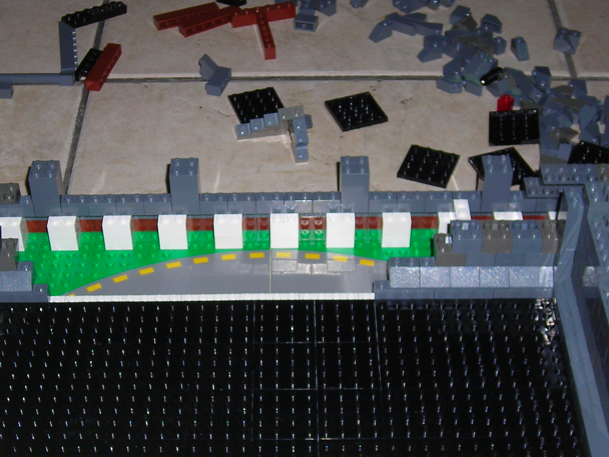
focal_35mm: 69
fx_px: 1214
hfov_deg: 28.1
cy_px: 290
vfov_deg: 21.3
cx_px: 266
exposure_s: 1/60.1
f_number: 3.3
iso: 50
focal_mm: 6.8
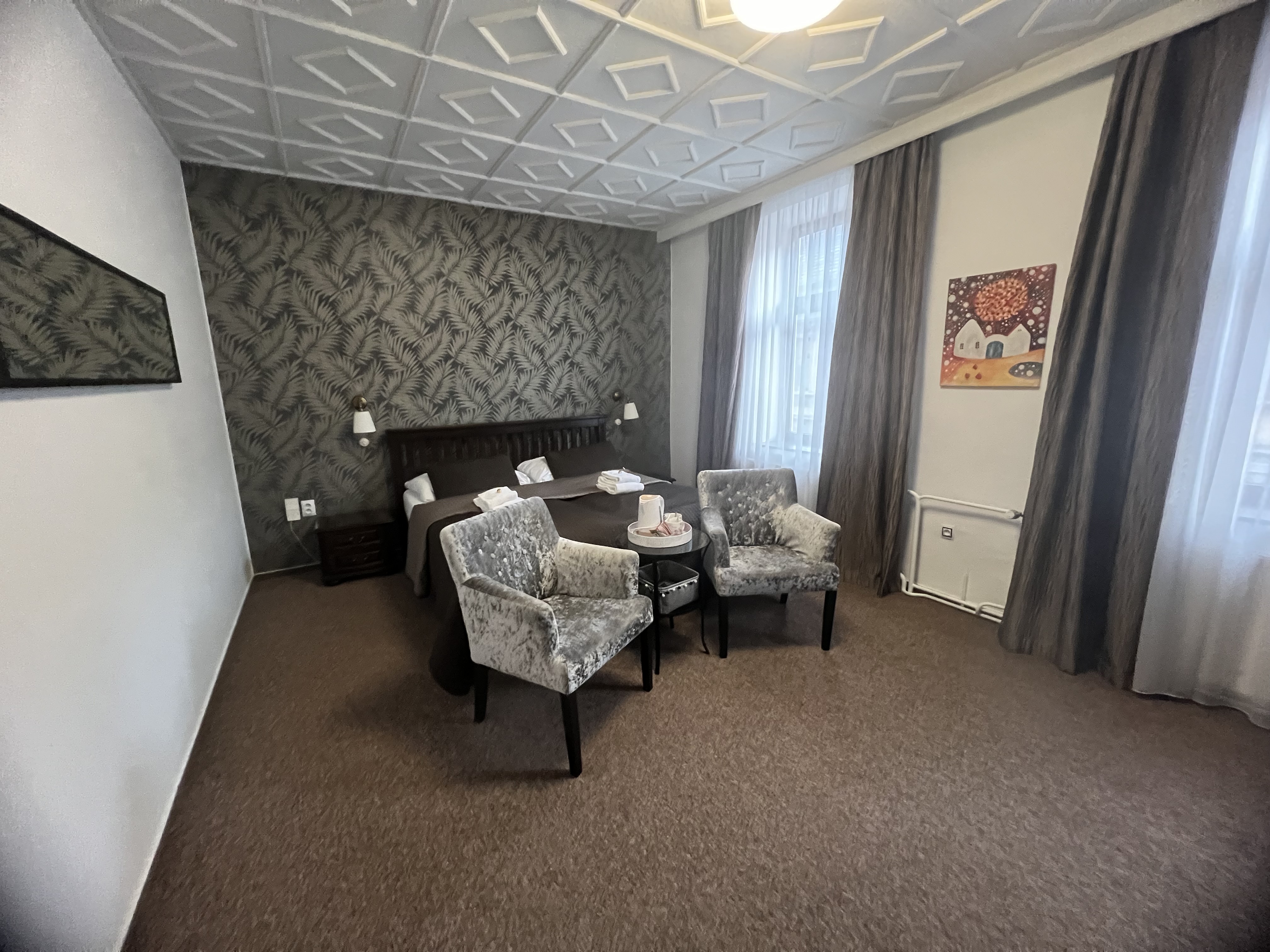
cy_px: 476
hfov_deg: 106.2
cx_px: 635
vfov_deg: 89.9
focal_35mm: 13
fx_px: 477
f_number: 1.8
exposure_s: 1/60
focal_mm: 1.57
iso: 800
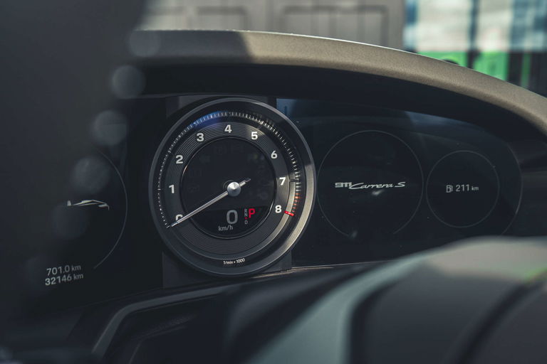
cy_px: 182
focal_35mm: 32
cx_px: 274
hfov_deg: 58.7
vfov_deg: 41.1
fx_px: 486
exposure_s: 1/320
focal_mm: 32
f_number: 5
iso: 200
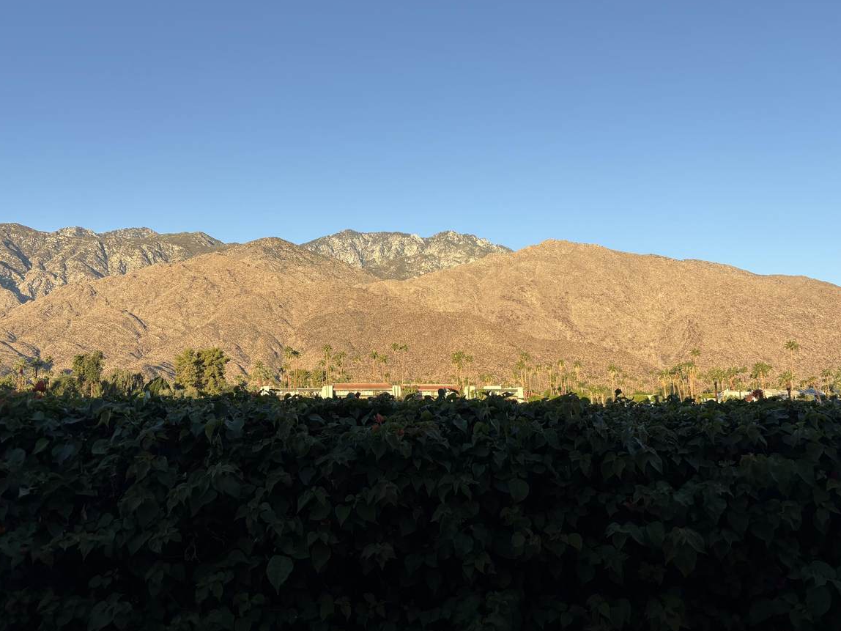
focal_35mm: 29
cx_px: 415
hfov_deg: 61.7
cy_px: 296
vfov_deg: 48.2
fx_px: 705
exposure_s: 1/1364
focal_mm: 5.96
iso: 50
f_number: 1.6
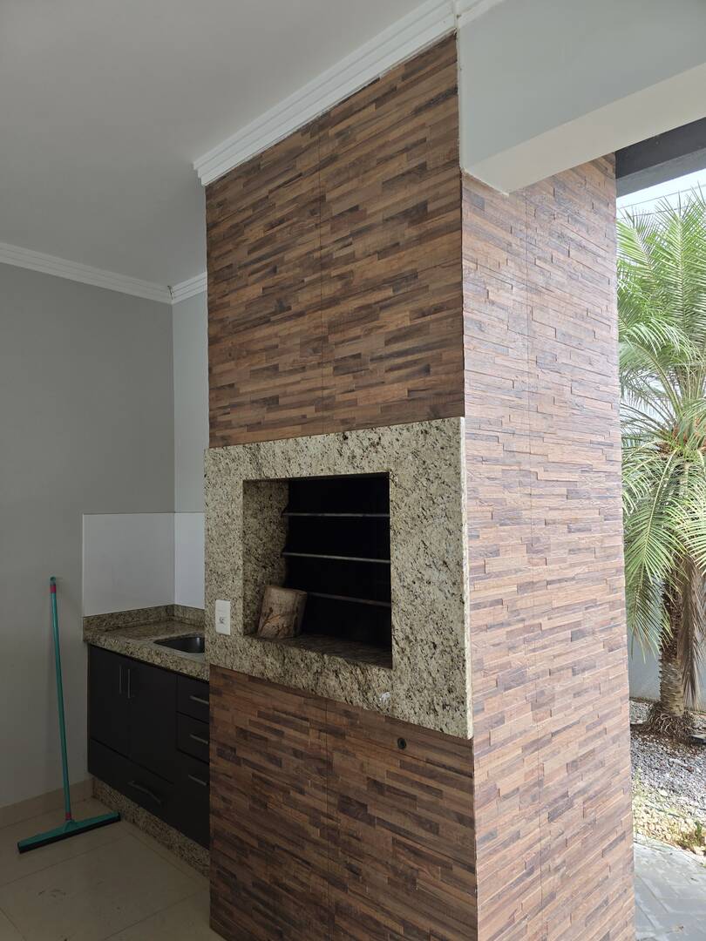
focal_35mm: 23
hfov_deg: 58.9
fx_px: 625
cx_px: 353
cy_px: 470
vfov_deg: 73.9
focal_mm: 6.3
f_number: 1.7
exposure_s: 1/180
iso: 40
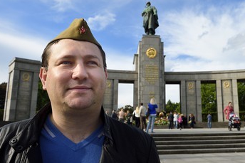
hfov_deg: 56.9
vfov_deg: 39.9
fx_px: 224
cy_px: 88
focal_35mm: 33
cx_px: 145
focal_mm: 27
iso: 200
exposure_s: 1/250
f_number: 10
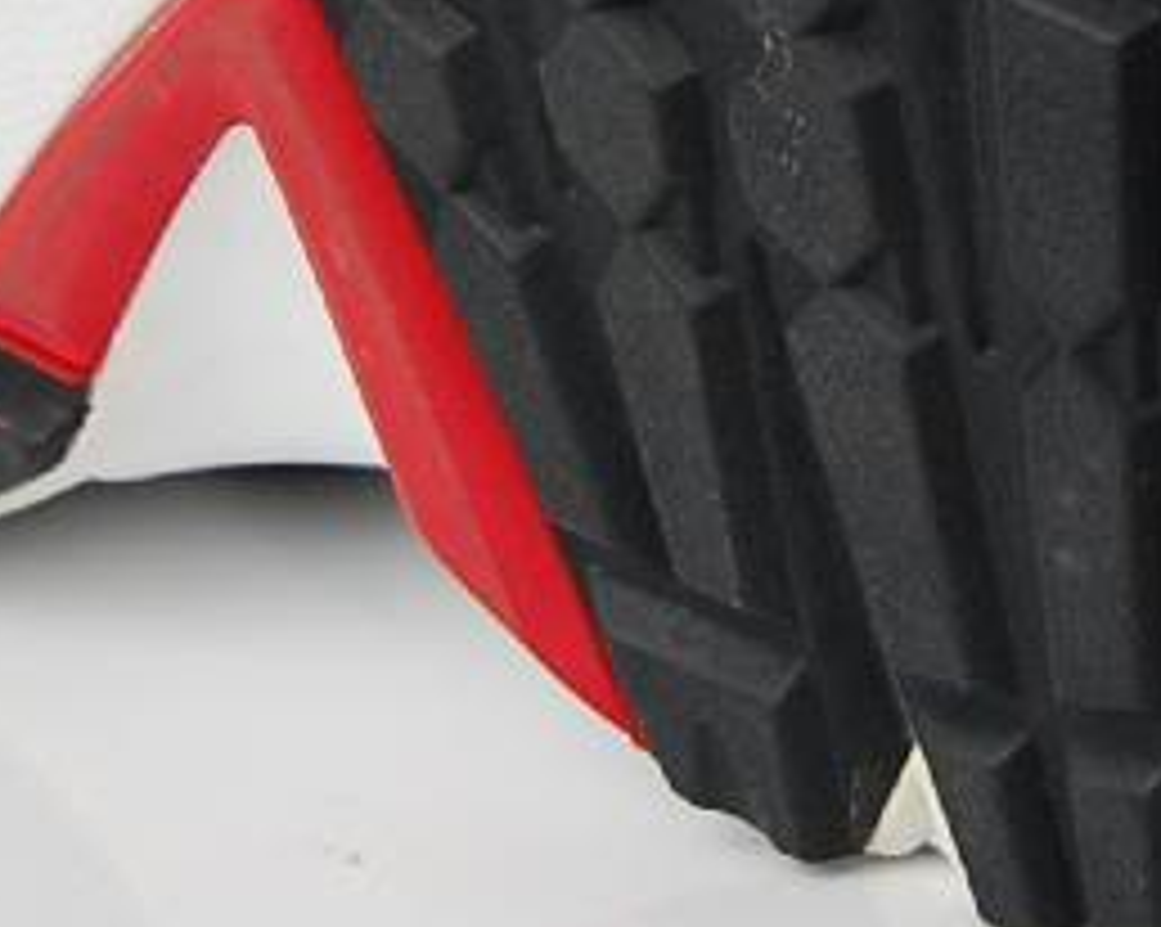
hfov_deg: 9.1
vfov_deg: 7.2
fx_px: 7279
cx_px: 1116
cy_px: -526
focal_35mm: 212
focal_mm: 38
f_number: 5
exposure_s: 1/20
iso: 800
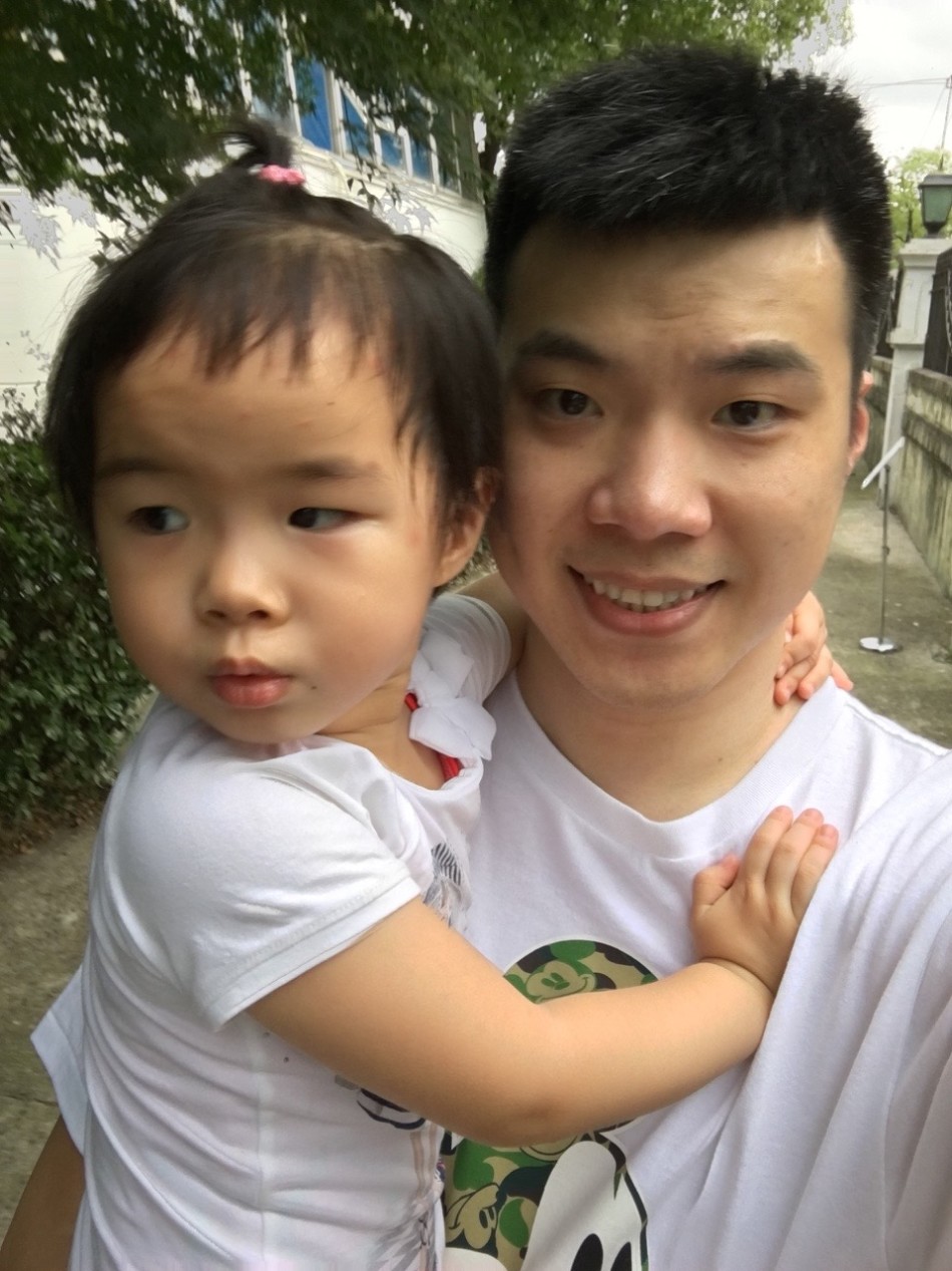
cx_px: 476
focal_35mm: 31
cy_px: 636
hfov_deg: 45.4
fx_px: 1137
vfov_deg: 58.4
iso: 40
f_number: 2.2
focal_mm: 2.65
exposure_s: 1/100
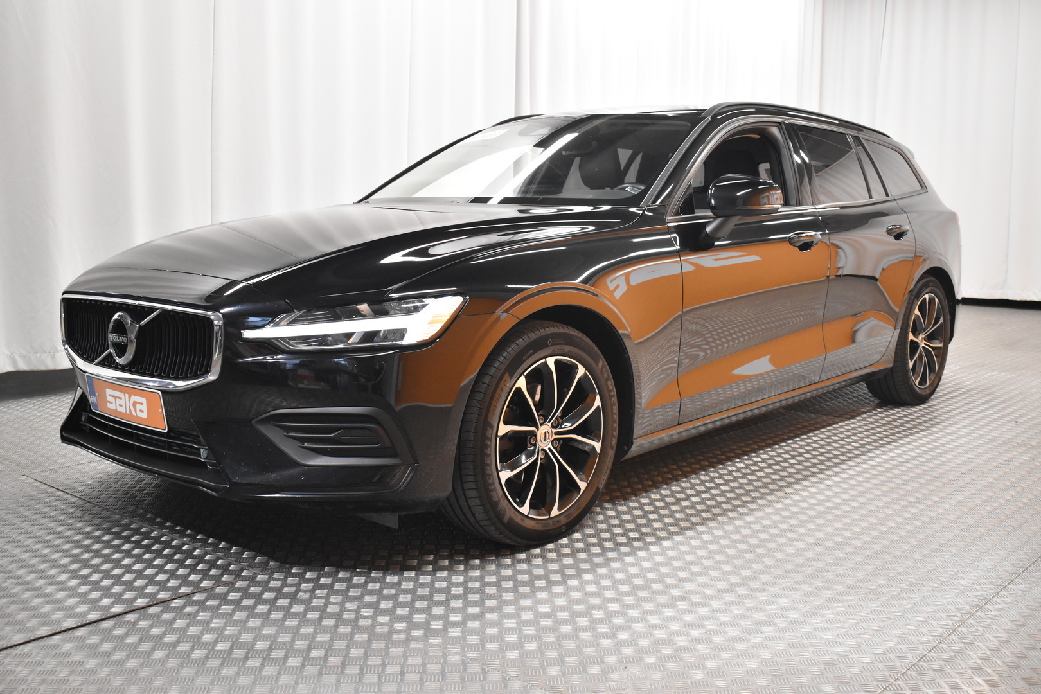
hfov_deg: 53.1
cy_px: 347
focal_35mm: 36
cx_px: 520
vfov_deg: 36.9
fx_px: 1041
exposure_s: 1/40
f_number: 3.8
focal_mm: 24
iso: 2200
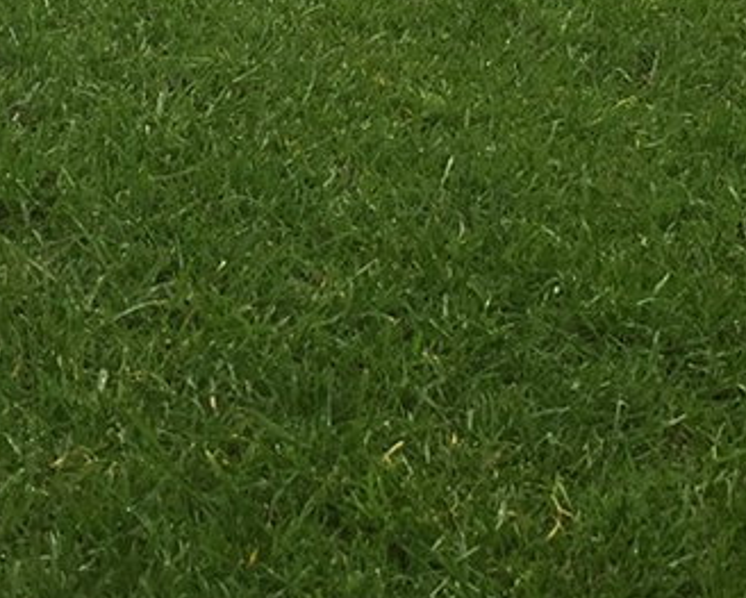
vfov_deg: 11.0
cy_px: -121
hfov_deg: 13.9
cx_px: 375
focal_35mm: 138
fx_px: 3050
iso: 32
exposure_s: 1/280
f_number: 2.2
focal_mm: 4.15
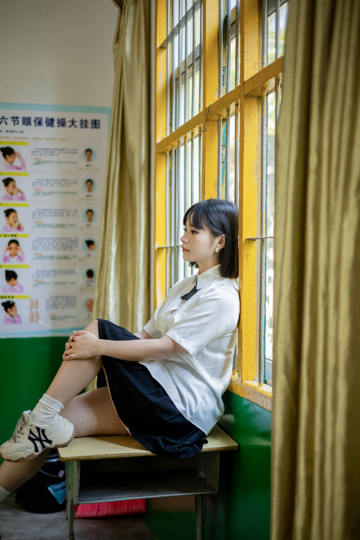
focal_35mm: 50
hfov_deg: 27.0
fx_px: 750
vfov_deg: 39.6
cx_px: 180
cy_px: 270
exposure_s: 1/60
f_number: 1.8
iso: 125
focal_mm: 50
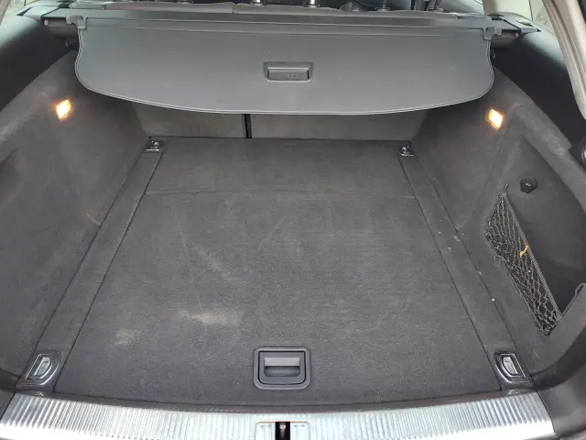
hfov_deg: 73.9
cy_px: 220
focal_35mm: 23
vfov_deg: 58.9
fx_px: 389
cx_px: 293
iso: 214
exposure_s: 1/50
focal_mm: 5.56
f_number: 1.8
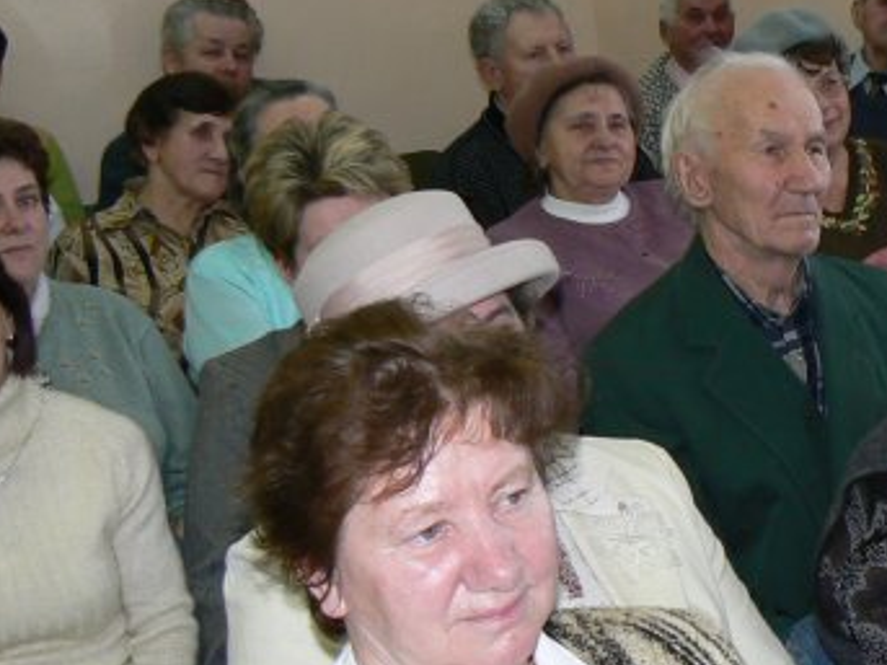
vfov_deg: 17.5
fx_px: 2152
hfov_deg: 22.7
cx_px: 804
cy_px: 391
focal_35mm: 84
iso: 100
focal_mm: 6
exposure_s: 1/30
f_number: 2.8
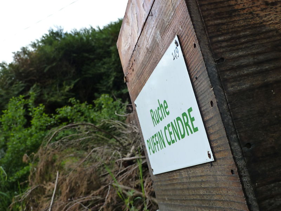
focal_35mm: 44
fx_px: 357
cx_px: 140
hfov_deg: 42.9
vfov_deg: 32.9
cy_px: 106
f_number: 4
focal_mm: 7.3
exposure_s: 1/200
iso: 125
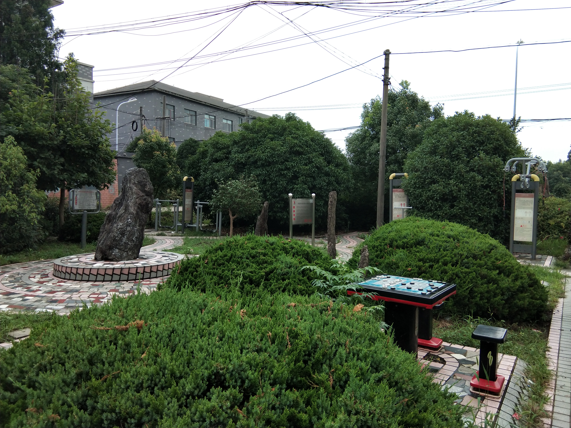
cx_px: 286
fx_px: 511
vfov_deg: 45.4
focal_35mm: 31
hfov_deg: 58.4
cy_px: 214
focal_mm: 3.69
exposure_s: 1/257
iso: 50
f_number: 2.2
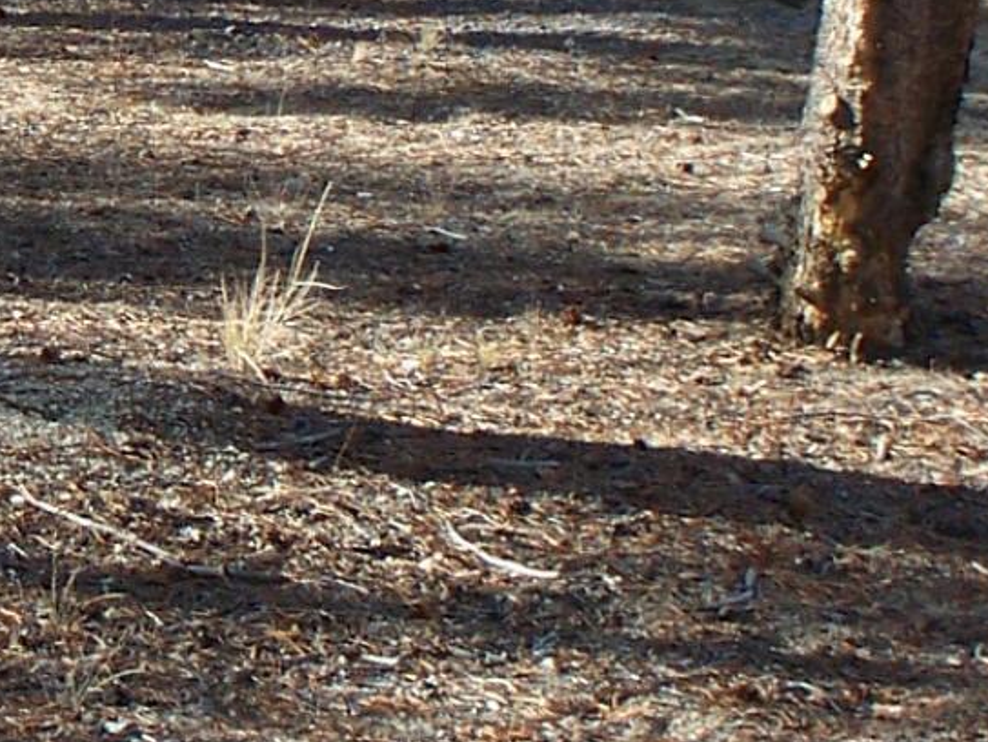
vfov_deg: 7.4
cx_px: -368
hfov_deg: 9.7
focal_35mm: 199
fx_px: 5684
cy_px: -200
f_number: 2.8
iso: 64
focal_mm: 7.54
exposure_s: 1/400
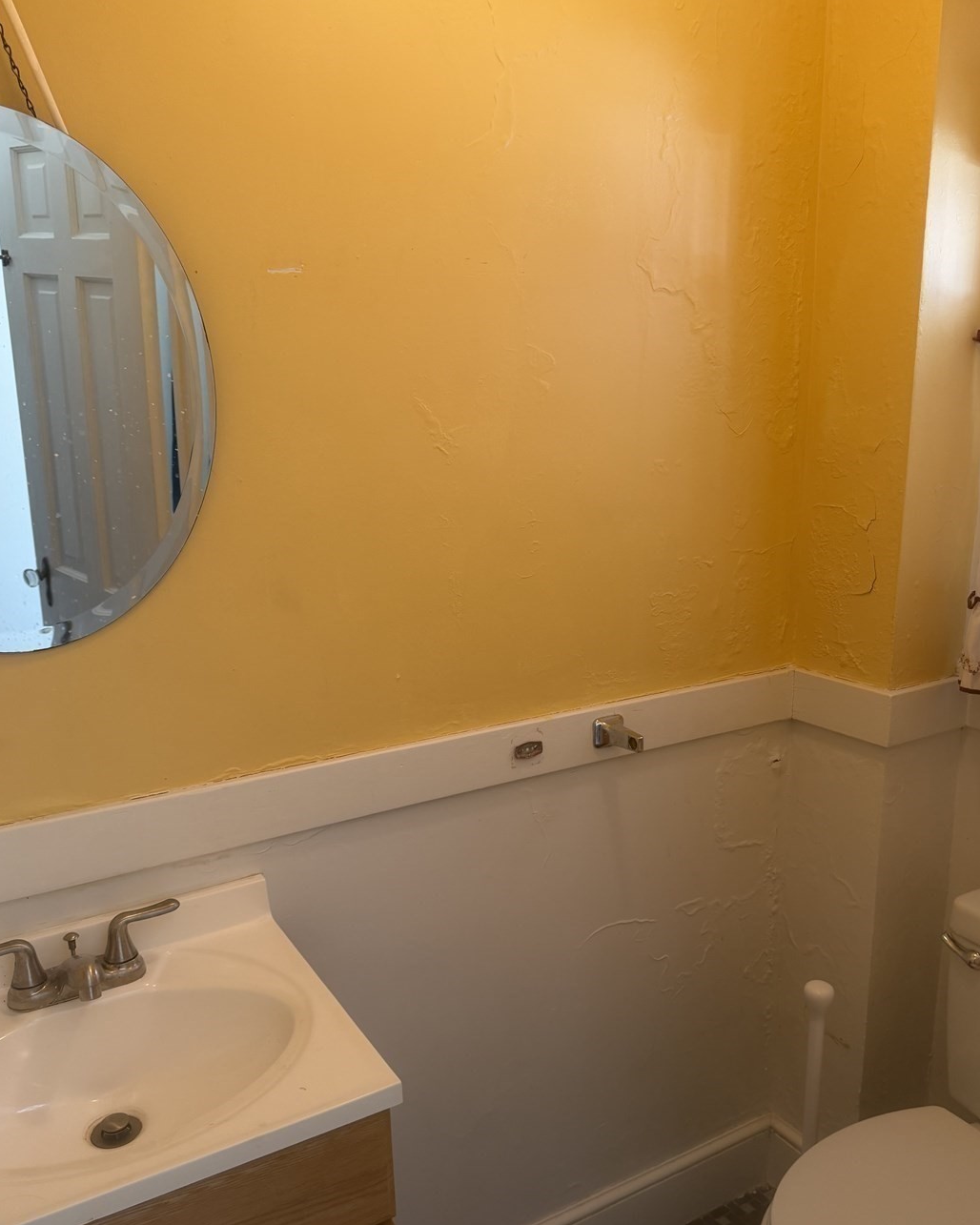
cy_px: 670
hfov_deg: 51.5
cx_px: 494
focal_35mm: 28
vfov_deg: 62.1
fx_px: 1015
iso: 160
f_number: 1.78
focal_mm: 6.76
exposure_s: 1/120
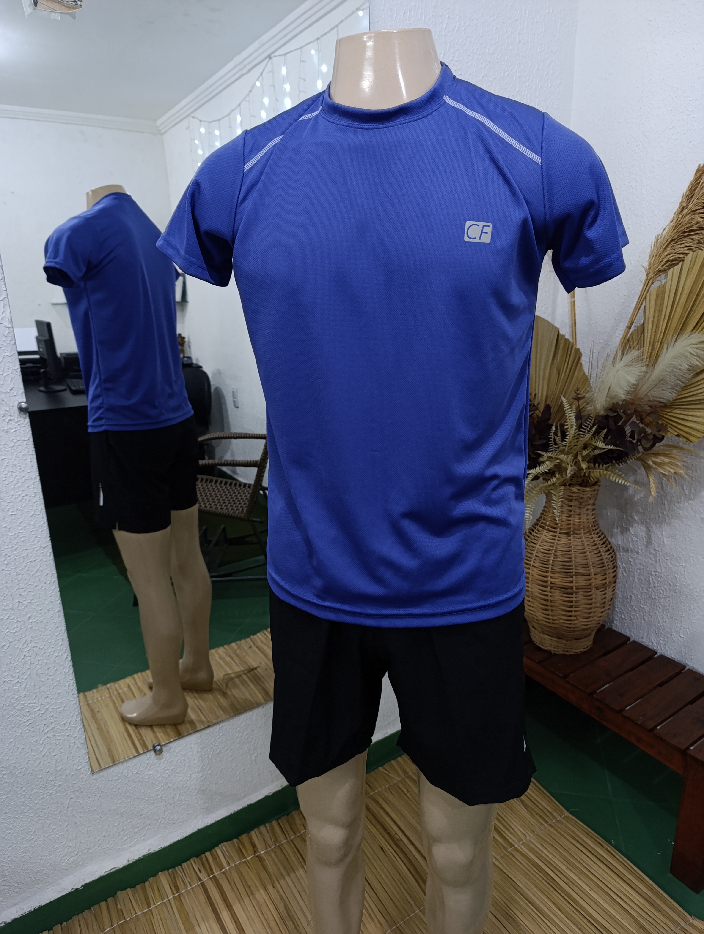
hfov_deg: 59.0
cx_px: 352
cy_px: 467
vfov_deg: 73.8
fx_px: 622
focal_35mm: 23
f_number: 1.6
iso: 1250
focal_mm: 6.14
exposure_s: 1/60
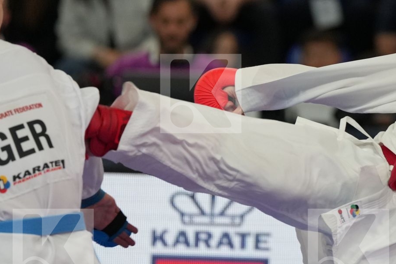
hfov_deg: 3.5
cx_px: 349
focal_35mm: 594
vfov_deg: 2.3
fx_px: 6533
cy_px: 94
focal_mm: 200
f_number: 2.8
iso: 1600
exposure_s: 1/1000
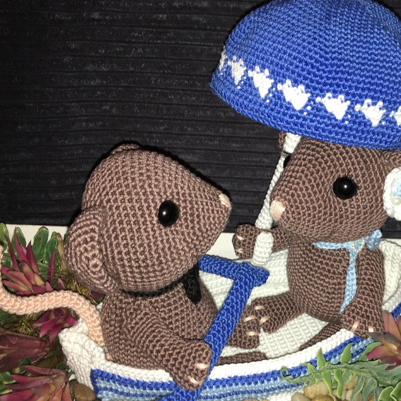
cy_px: 238
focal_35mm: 43
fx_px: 564
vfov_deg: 39.0
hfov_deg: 38.7
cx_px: 272
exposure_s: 1/20
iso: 25
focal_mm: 4.15
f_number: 2.2
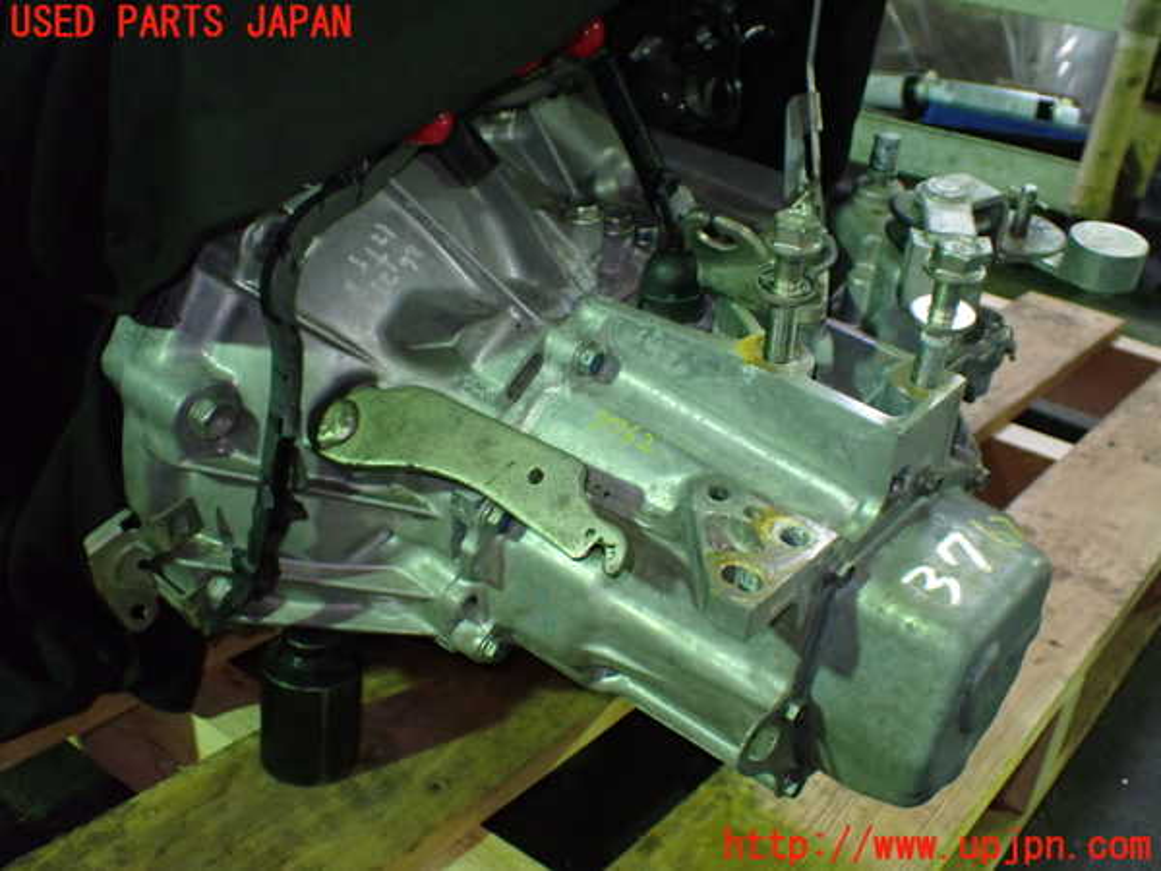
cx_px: 580
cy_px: 436
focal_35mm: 38
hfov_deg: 49.0
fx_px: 1274
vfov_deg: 37.7
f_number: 2.7
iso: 800
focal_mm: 6.83
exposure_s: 1/40
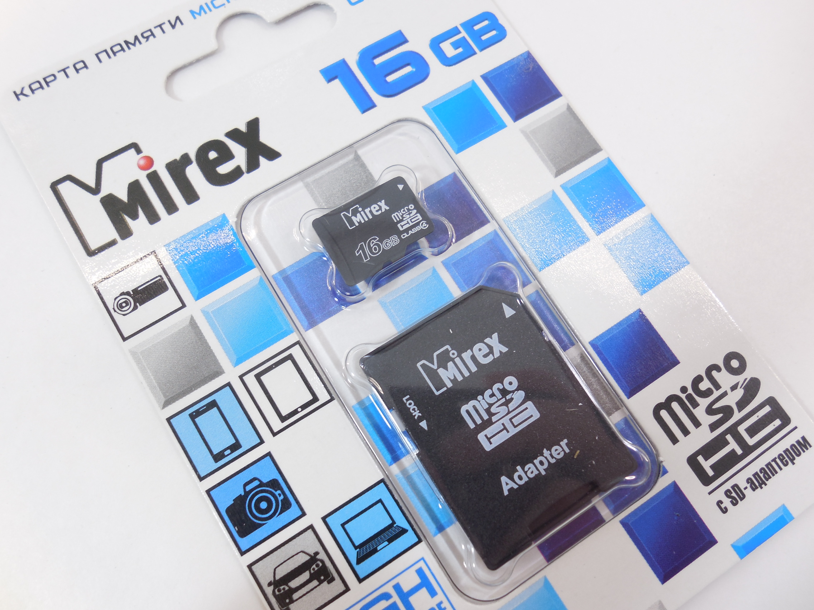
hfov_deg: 67.3
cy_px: 305
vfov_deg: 53.1
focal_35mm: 26
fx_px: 611
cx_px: 407
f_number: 3.5
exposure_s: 1/30
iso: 125
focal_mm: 4.6
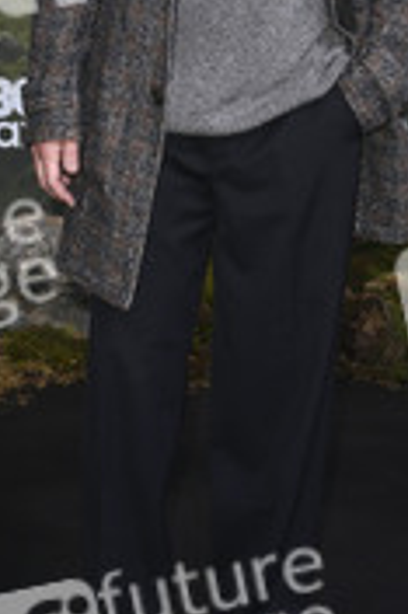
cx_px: 258
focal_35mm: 118
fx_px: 2010
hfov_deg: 11.6
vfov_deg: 17.2
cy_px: 108
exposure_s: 1/250
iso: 640
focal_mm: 52
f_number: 5.6
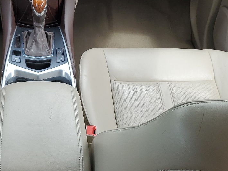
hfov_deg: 31.7
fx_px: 389
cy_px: 32
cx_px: 40
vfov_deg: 24.4
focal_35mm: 59
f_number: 1.5
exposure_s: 1/270
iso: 50
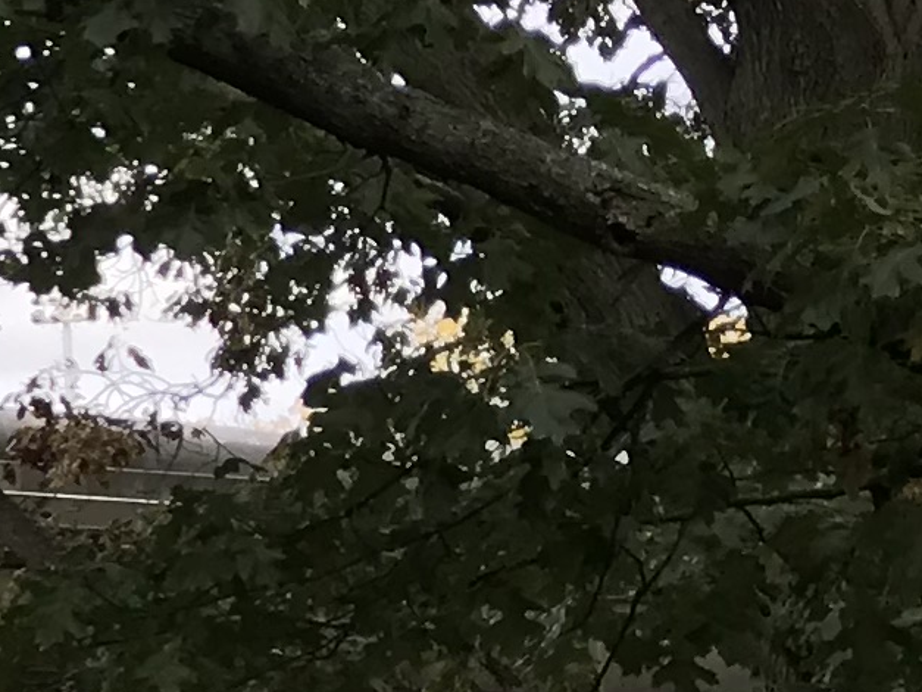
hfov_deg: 9.5
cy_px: 652
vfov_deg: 8.2
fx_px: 4793
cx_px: -1463
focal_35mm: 180
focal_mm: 3.99
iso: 20
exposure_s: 1/391
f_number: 1.8
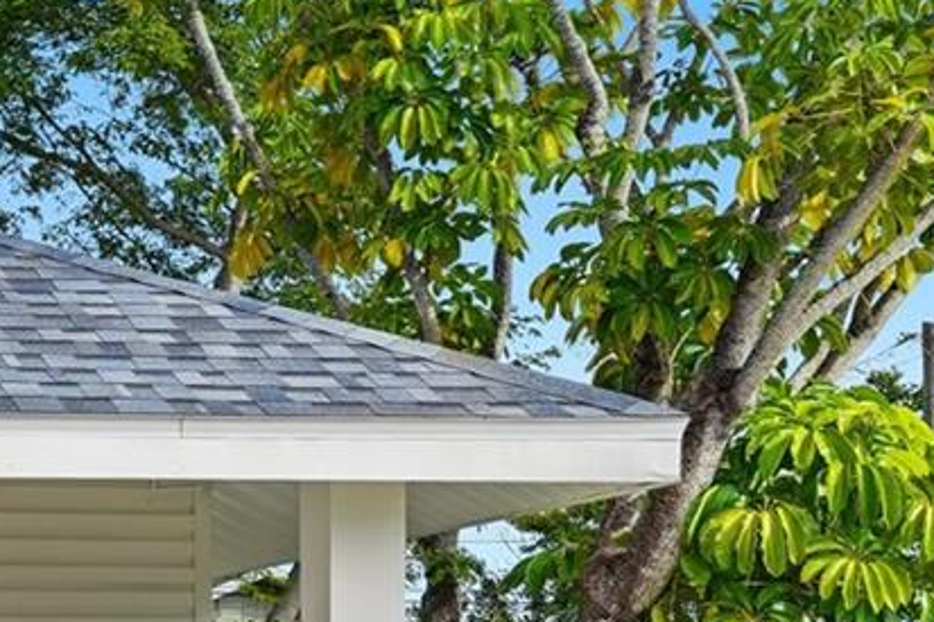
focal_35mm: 93
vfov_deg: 14.3
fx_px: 2412
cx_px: -520
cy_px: 702
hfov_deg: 18.9
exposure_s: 1/6400
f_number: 7.1
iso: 320
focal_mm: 24
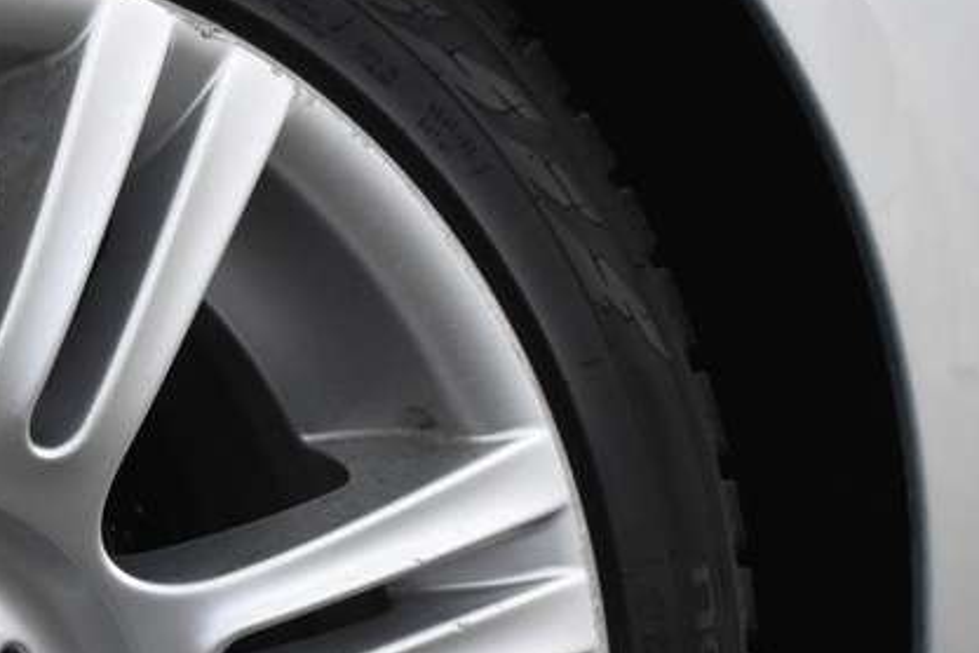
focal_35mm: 169
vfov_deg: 8.1
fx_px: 4594
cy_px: 709
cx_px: -251
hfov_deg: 11.9
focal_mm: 29
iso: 1100
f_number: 4.2
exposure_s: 1/50
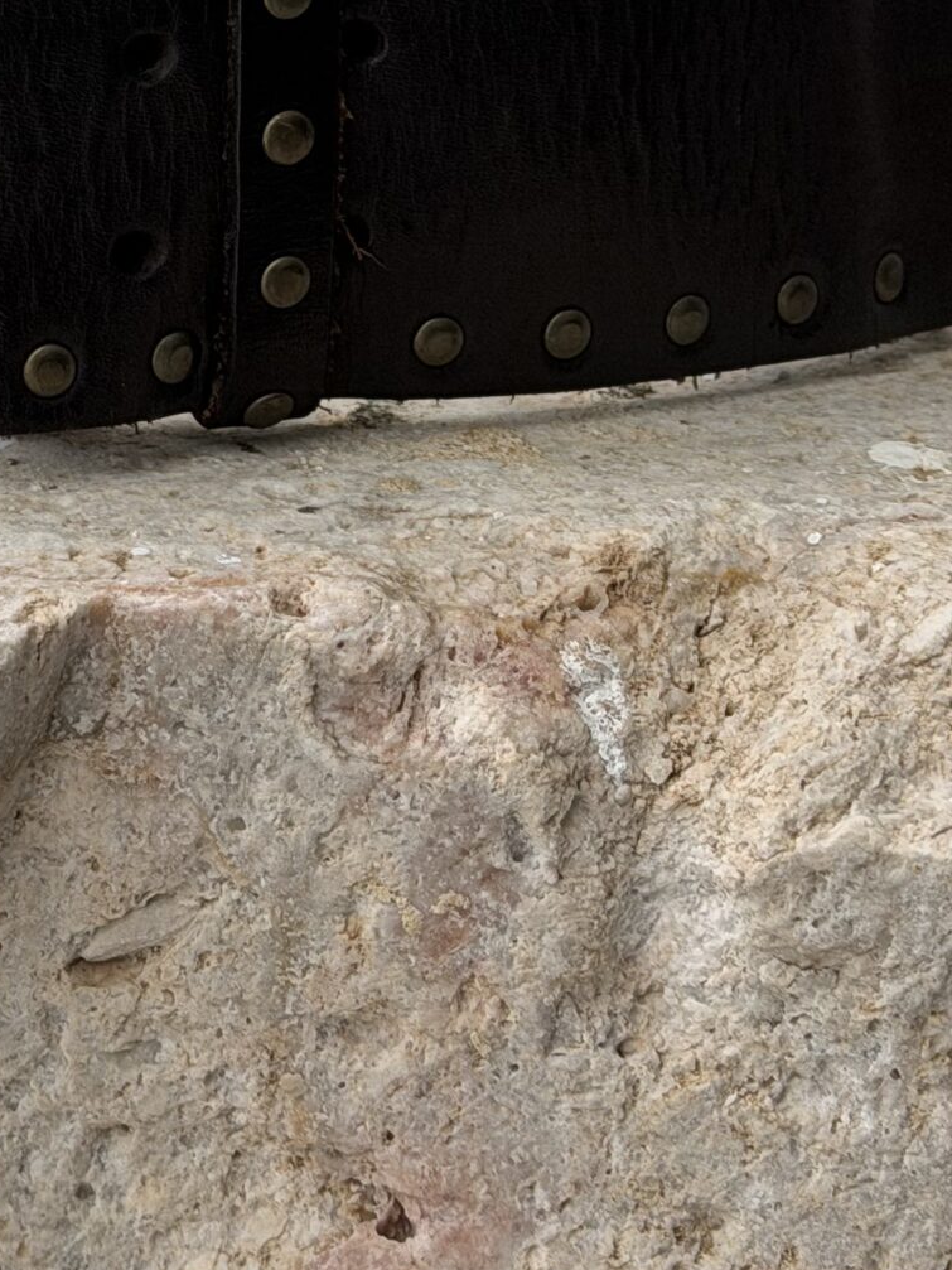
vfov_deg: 15.8
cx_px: 5
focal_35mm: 122
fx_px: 4475
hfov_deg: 12.0
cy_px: -71
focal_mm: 6.76
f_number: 1.78
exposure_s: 1/2494
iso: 64
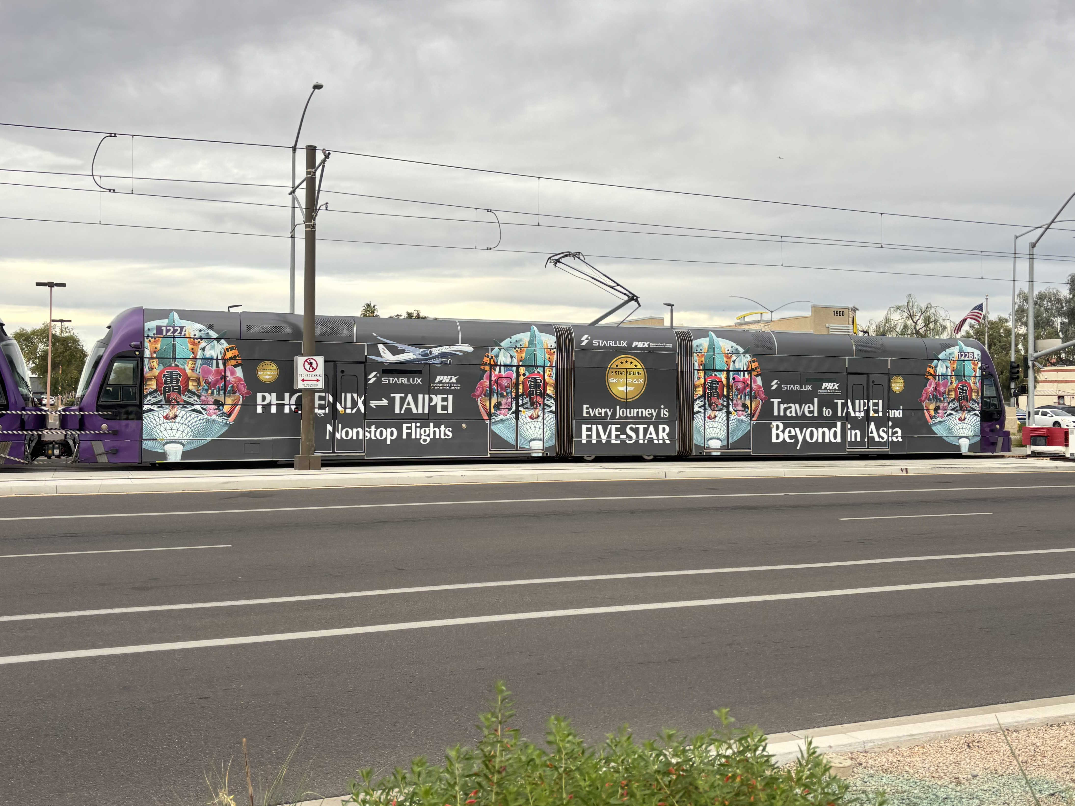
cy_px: 403
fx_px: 807
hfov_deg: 67.3
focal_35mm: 26
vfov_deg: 53.1
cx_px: 538
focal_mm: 5.96
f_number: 1.6
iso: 40
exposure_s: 1/161
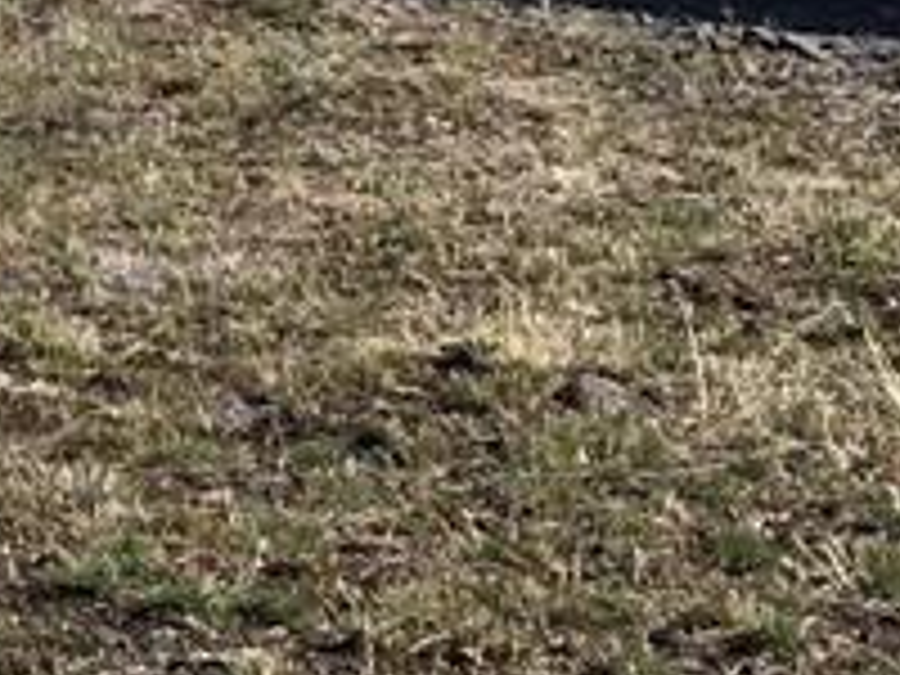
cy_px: -585
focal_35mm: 218
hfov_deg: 8.5
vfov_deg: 6.6
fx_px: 5668
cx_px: -1017
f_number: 2.2
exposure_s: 1/1326
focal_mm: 4.15
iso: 25
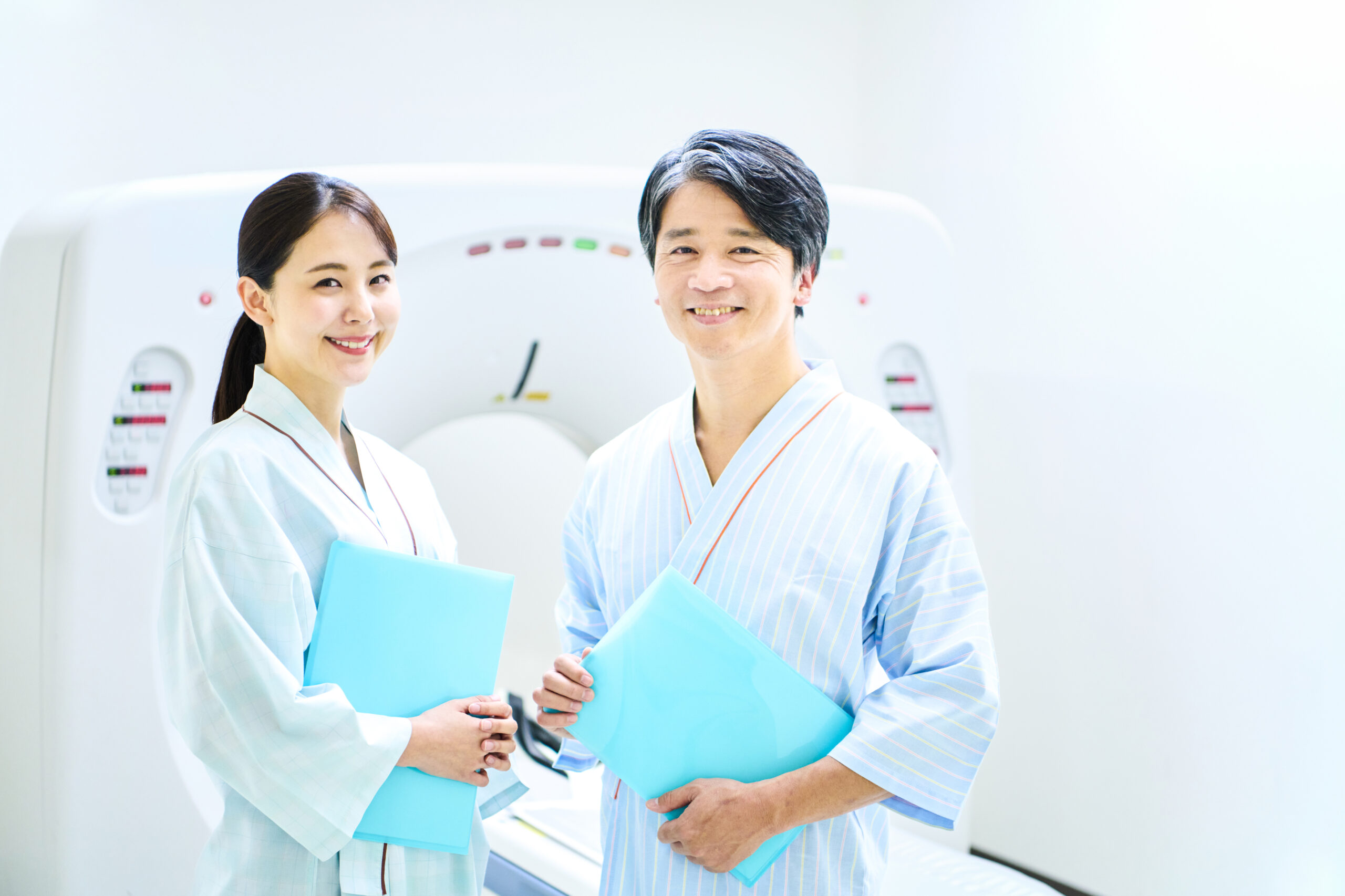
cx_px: 672
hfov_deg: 28.8
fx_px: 2615
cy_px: 448
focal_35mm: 70
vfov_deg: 19.5
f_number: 2.8
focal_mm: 70
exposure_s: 1/200
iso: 640
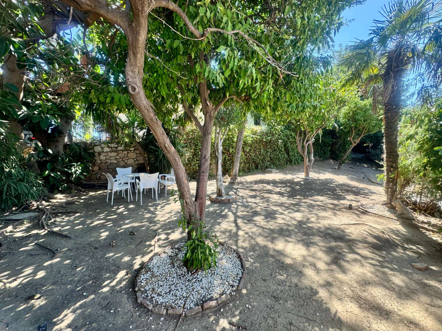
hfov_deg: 102.1
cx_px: 221
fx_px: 179
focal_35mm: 14
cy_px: 166
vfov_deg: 85.7
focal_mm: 2.22
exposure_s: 1/176
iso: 40
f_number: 2.2
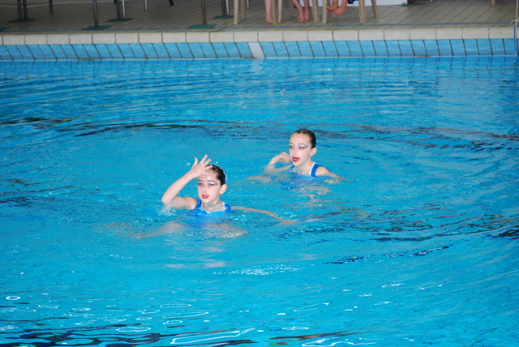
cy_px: 174
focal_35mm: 93
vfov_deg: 14.7
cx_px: 260
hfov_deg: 21.9
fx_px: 1342
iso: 1100
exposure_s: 1/125
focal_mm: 62
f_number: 4.2
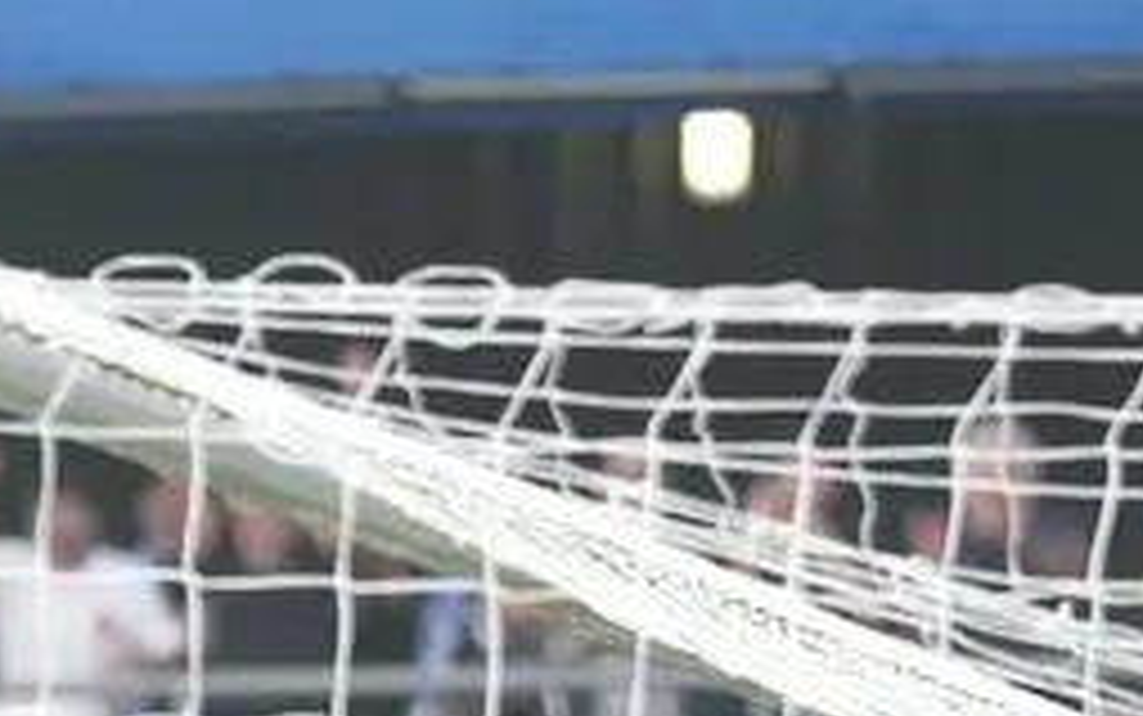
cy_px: 1700
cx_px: -544
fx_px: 30042
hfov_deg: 2.2
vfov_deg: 1.4
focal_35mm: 964
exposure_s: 1/1600
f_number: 3.2
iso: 1600
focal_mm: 188
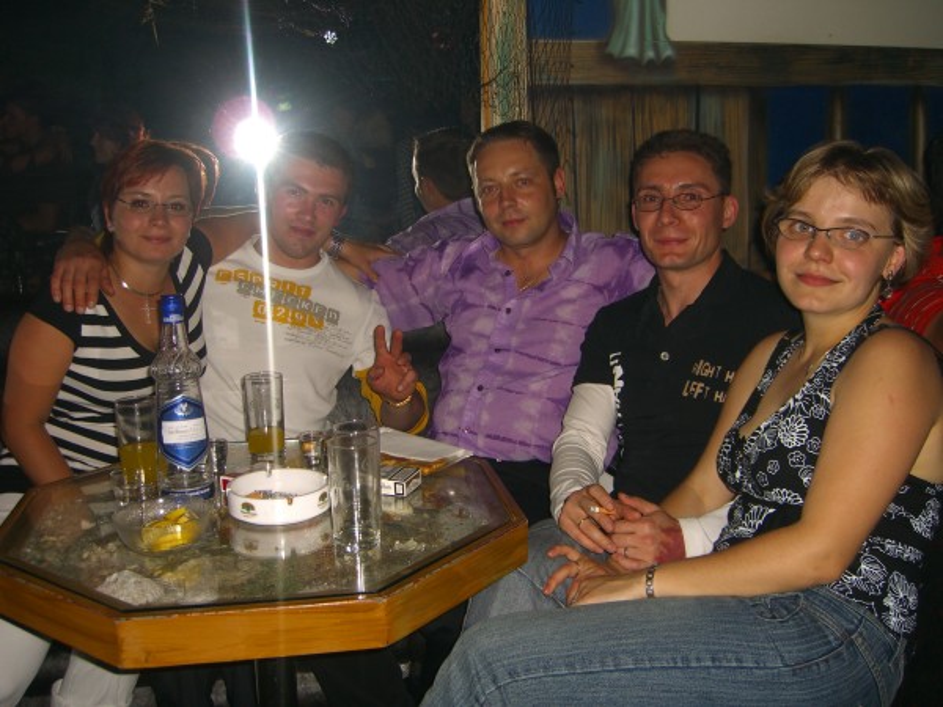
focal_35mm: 38
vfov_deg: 37.7
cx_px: 472
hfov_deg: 49.0
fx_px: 1035
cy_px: 354
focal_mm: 7.9
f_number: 2.8
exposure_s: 1/60
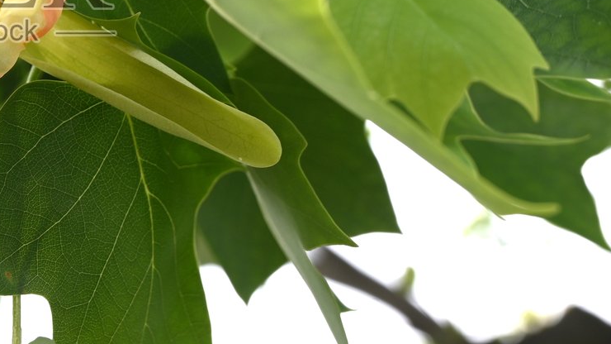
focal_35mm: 136
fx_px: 2203
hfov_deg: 15.5
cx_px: -22
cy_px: -7
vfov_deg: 8.9
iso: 200
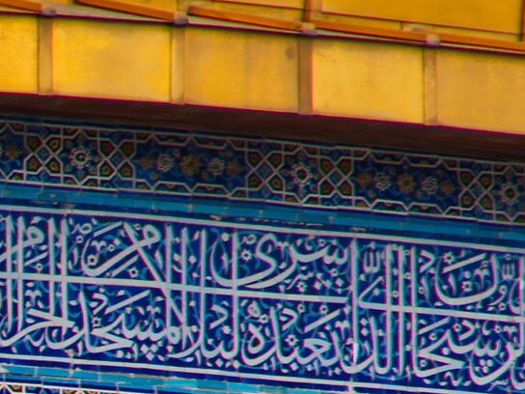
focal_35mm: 1910
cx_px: -594
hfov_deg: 1.0
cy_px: 554
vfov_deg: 0.8
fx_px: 28968
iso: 200
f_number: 14
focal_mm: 300
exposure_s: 1/125
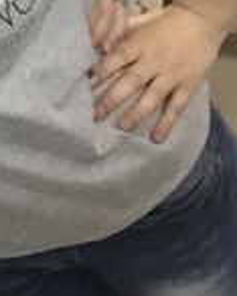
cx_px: -314
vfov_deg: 12.8
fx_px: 1305
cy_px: 10
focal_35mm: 149
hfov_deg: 9.4
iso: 200
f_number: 2.2
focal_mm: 2.65
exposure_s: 1/30
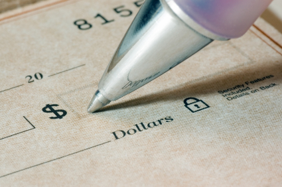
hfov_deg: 15.2
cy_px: 94
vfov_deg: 10.1
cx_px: 141
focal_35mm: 135
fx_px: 1056
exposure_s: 1/60
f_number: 32
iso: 200
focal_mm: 90
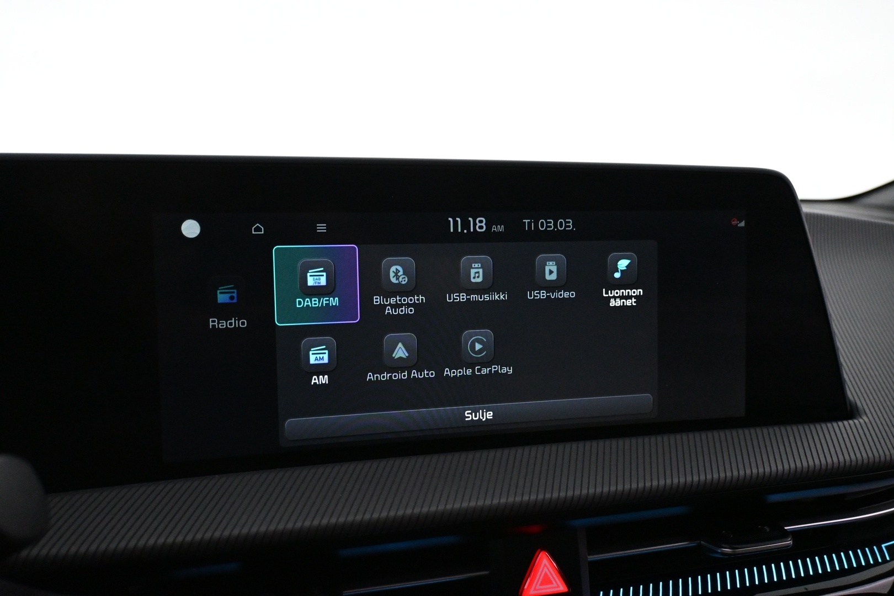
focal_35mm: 29
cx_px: 447
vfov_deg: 44.6
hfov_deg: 63.2
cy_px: 298
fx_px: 726
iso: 4000
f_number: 3.8
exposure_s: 1/80
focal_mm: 19.5
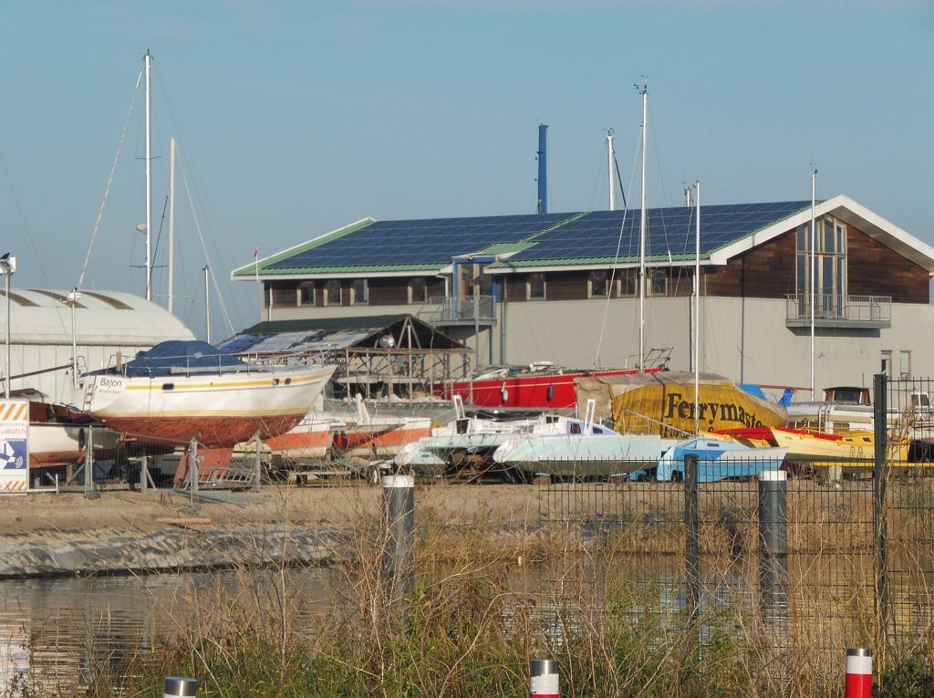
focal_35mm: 176
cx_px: 467
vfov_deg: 8.4
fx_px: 4742
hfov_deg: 11.2
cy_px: 349
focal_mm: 31.3
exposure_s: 1/500
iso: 100
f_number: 7.1
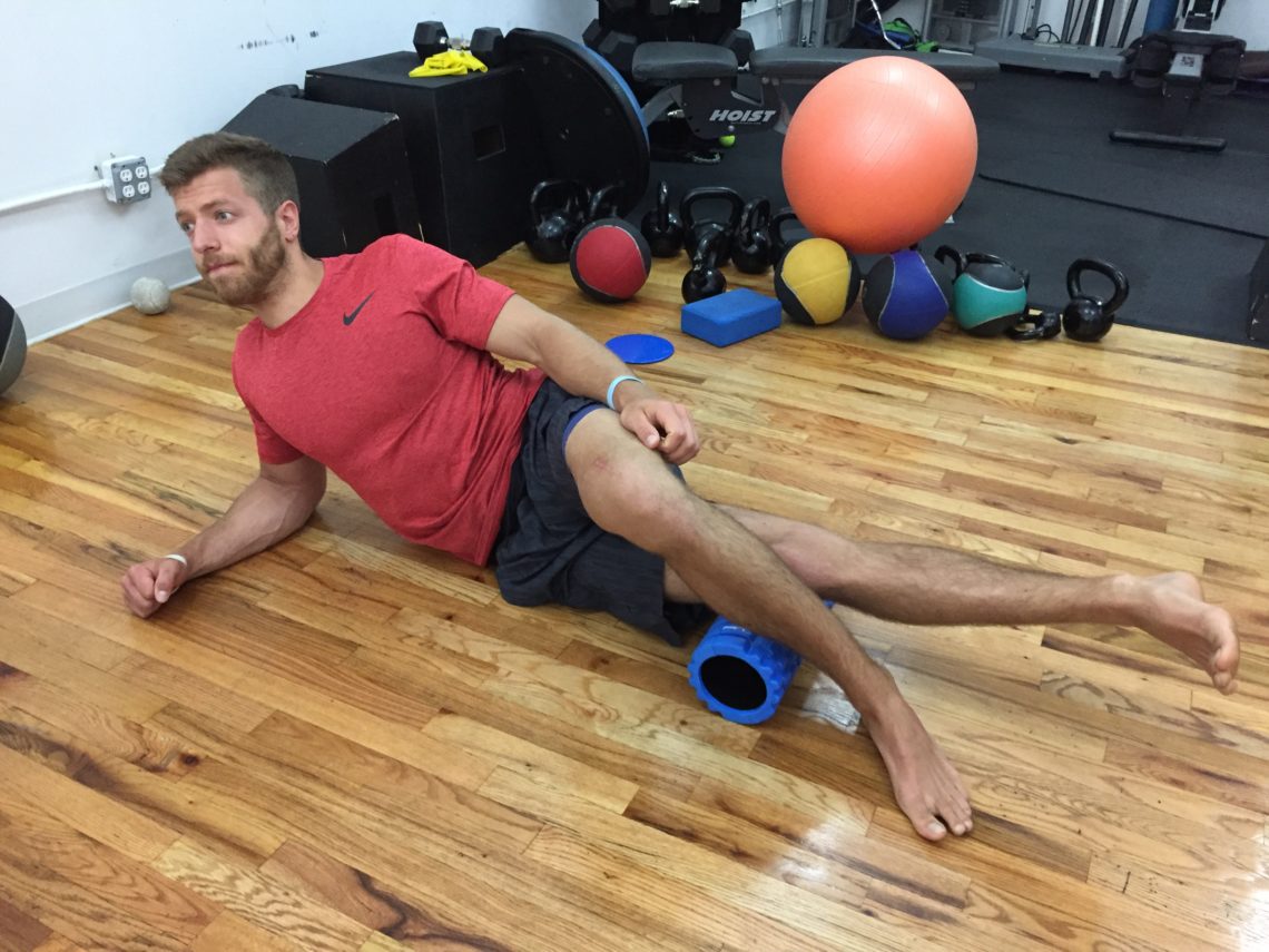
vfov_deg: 48.2
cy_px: 476
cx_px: 634
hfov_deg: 61.7
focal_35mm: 29
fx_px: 1063
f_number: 2.2
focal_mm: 4.15
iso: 250
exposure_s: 1/30
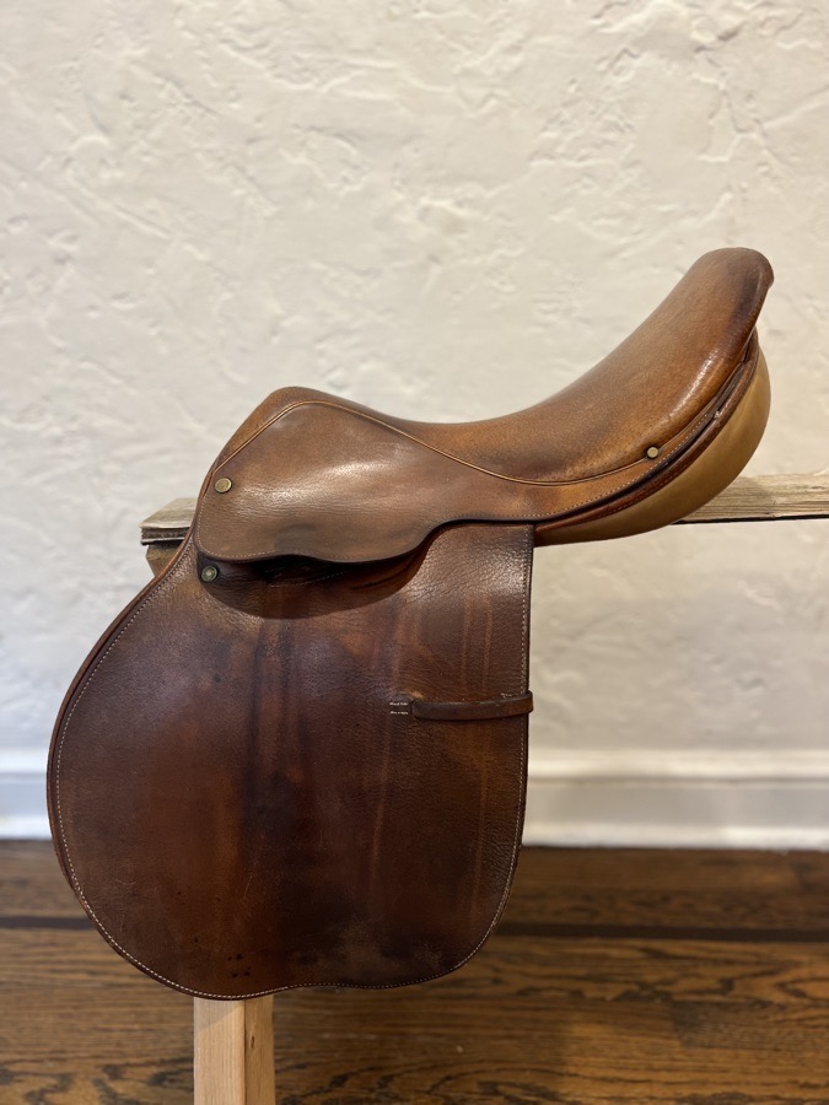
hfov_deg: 53.1
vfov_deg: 67.3
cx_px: 414
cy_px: 552
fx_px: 830
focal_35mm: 26
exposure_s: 1/60
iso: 200
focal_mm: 5.7
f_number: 1.5
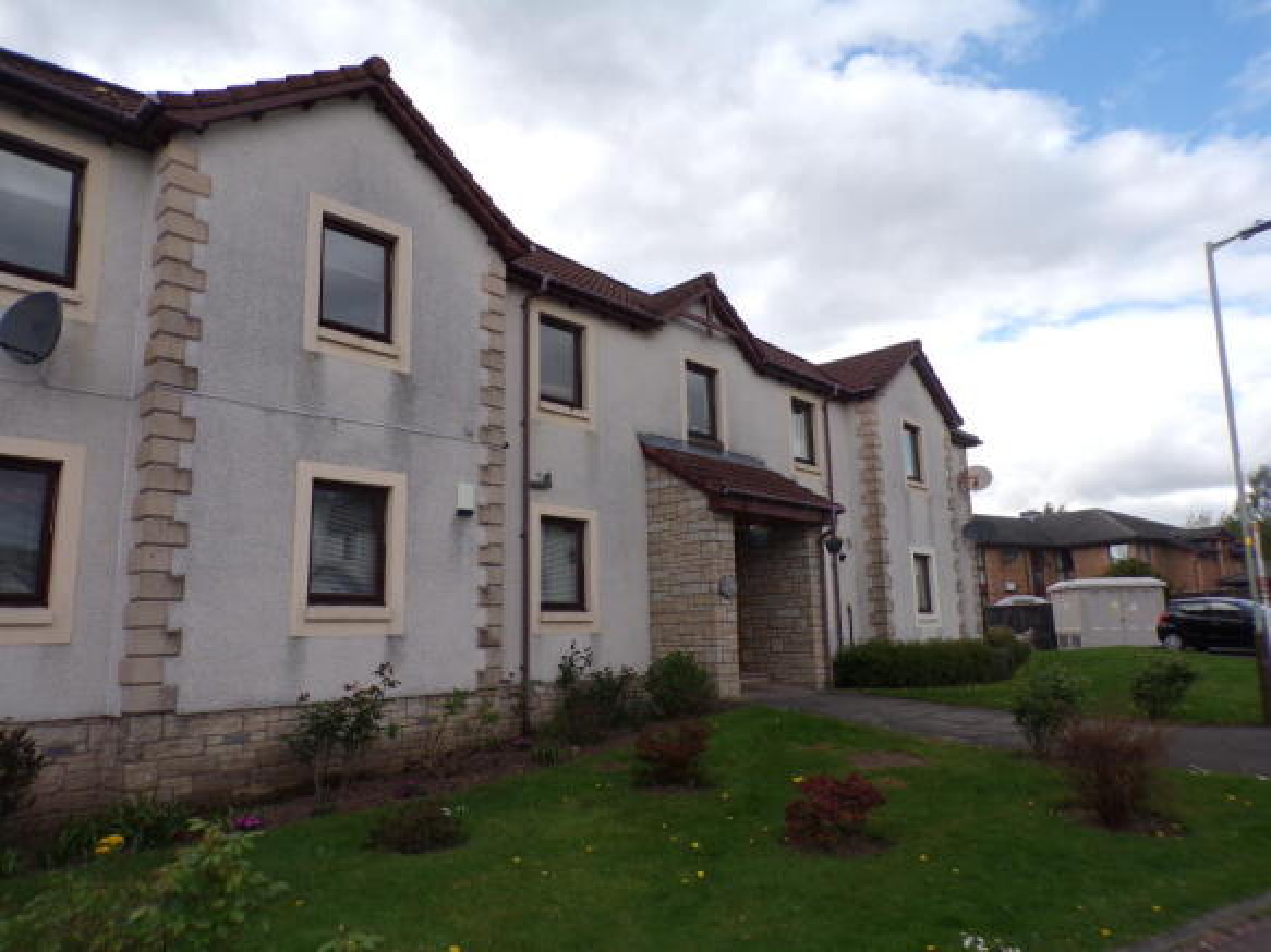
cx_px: 636
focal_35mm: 24
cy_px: 476
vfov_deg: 56.8
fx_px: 881
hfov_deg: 71.6
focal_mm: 4.3
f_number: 3
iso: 80
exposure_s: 1/850
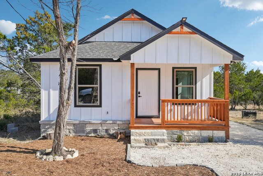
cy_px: 88
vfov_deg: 41.1
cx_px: 132
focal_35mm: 32
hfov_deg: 58.7
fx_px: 234
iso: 200
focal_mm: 32
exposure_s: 1/500
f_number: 8
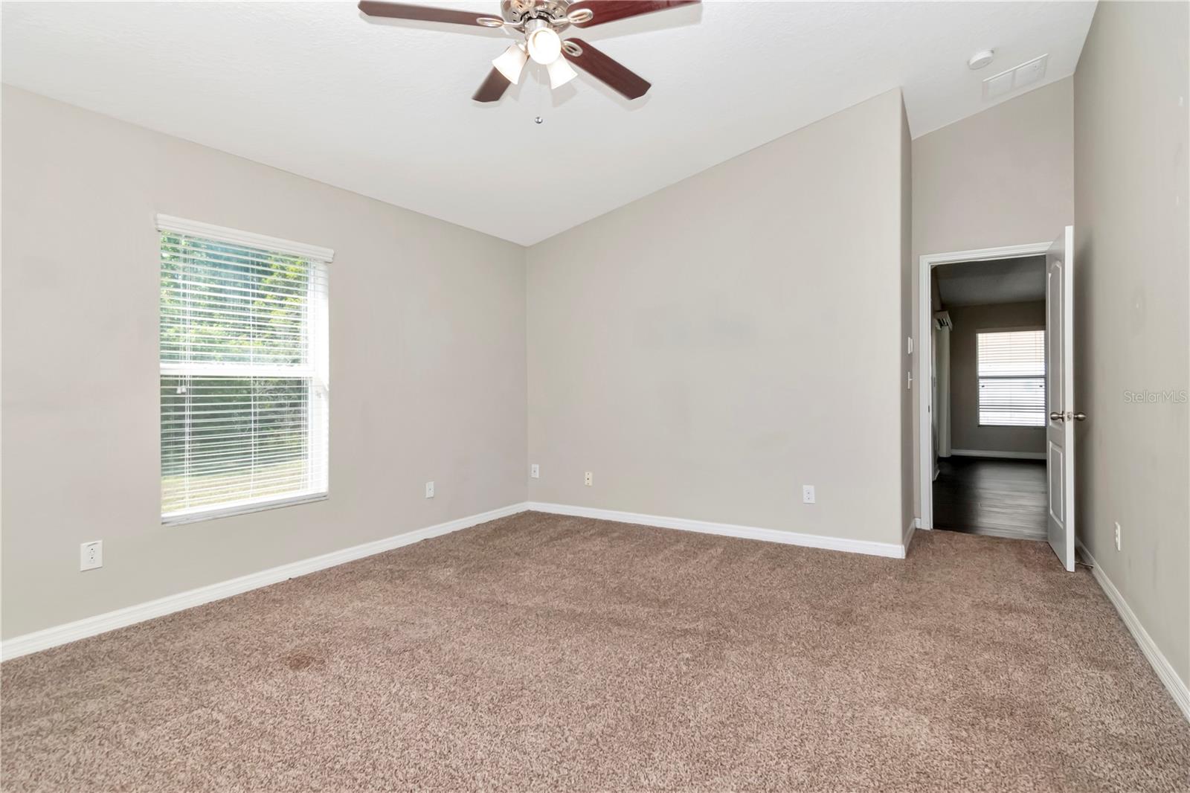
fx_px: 545
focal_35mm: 16
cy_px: 396
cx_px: 595
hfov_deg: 95.0
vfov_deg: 72.0
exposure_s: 1/200
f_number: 9
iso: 1000
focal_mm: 11
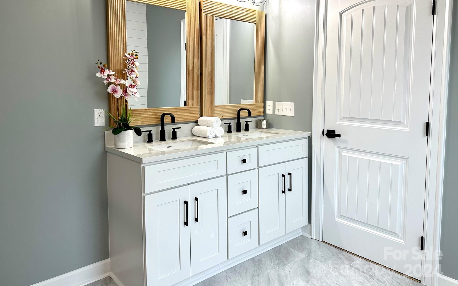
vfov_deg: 47.3
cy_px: 114
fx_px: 324
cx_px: 225
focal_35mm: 26
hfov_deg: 70.4
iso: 80
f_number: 1.78
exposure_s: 1/120
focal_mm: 6.86
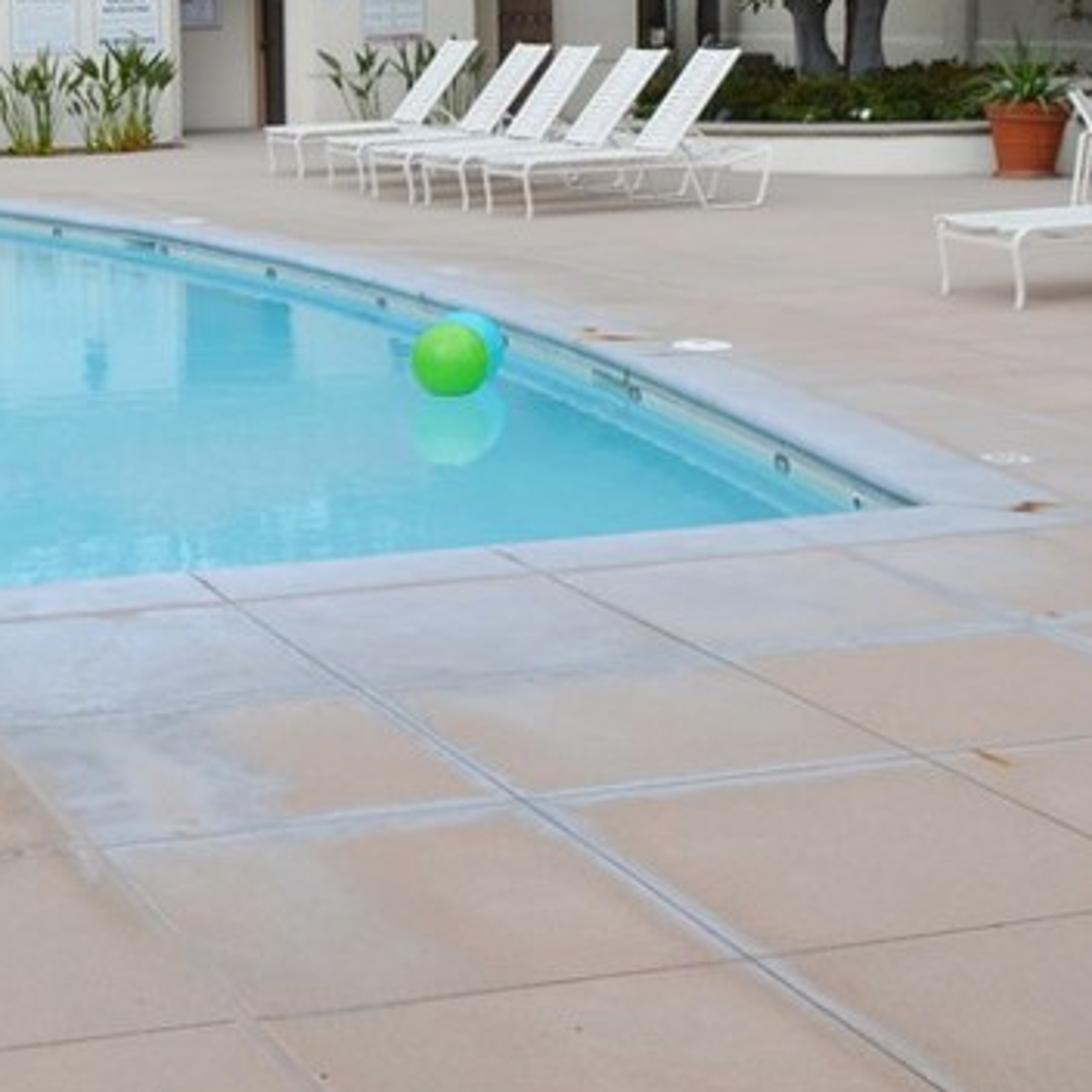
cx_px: -112
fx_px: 2641
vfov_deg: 23.0
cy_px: 223
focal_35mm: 74
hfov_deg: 22.1
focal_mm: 20
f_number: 8
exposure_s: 1/250
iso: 100
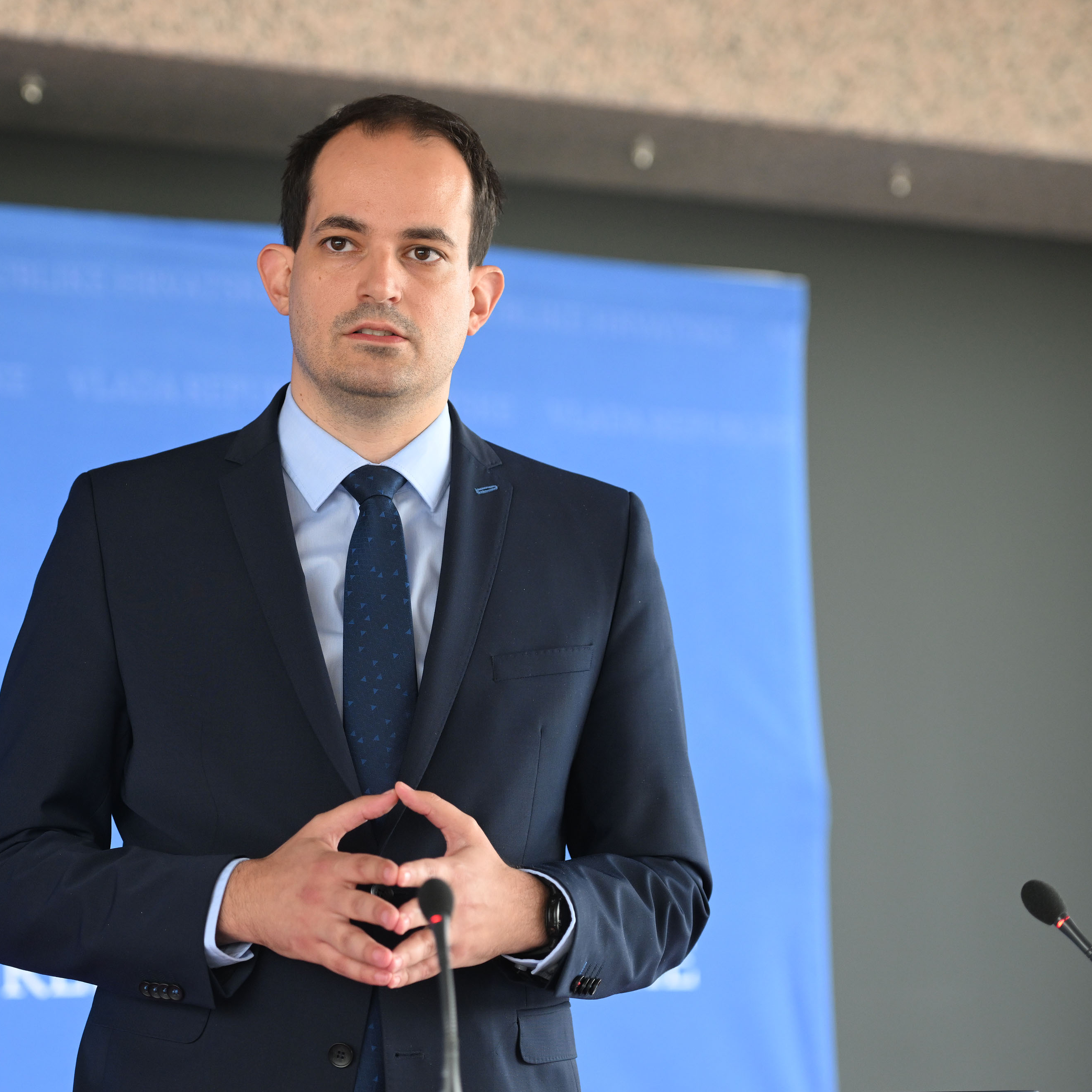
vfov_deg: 12.4
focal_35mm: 141
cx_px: 360
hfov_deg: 12.4
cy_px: 545
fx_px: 5032
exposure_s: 1/250
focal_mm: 110
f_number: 3.2
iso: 1400
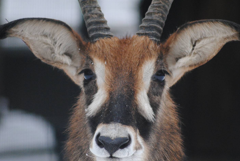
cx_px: 118
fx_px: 3431
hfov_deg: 4.0
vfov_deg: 2.7
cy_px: 83
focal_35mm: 514
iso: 900
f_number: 5.6
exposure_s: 1/500
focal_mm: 300
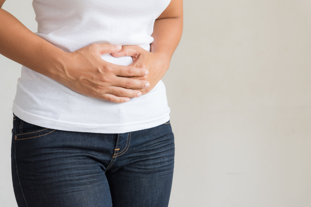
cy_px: 102
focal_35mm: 71
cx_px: 154
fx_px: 613
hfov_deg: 28.5
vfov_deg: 19.2
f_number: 5.6
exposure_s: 1/80
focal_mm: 70
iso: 1000
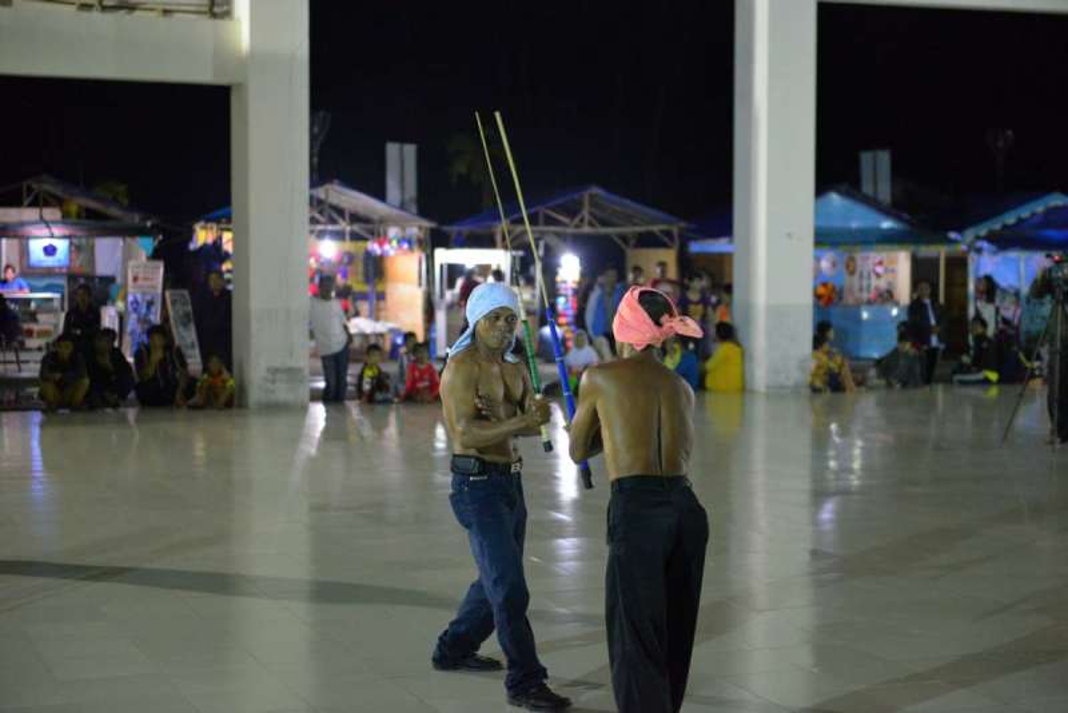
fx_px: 2077
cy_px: 356
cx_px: 534
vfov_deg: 19.5
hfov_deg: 28.8
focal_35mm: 70
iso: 5600
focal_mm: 70
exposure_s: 1/80
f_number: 2.8
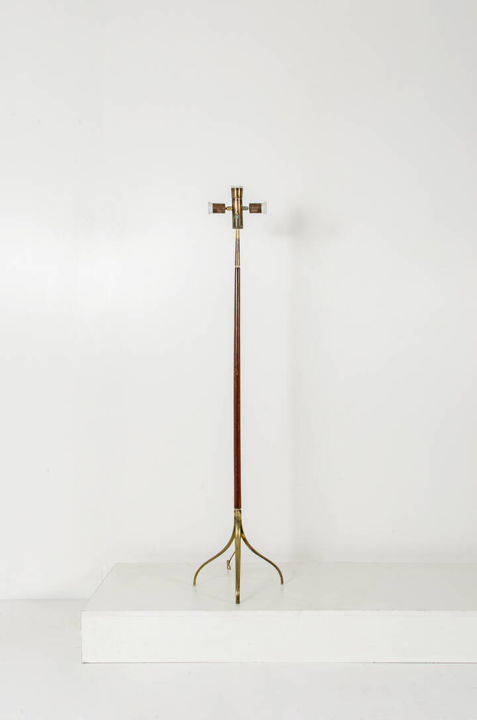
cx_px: 238
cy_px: 360
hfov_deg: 25.6
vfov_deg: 37.9
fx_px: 1048
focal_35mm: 52
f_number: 20
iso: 125
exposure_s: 1/200
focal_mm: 35
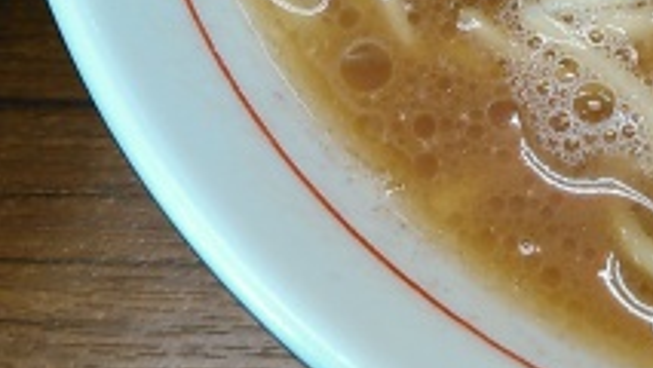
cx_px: 586
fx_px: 1698
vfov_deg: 11.6
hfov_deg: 21.3
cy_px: -264
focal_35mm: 98
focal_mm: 4
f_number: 2.4
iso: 100
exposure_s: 1/23.1
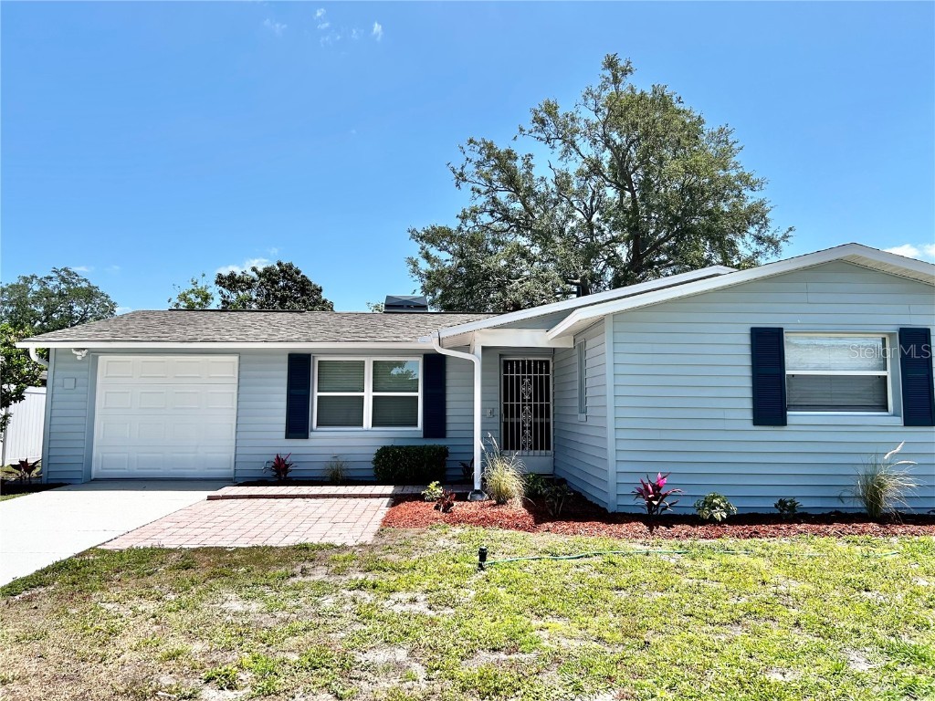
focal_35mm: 26
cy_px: 350
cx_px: 468
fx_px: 702
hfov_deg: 67.3
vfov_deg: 53.1
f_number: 1.5
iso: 50
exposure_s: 1/3571
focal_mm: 5.7
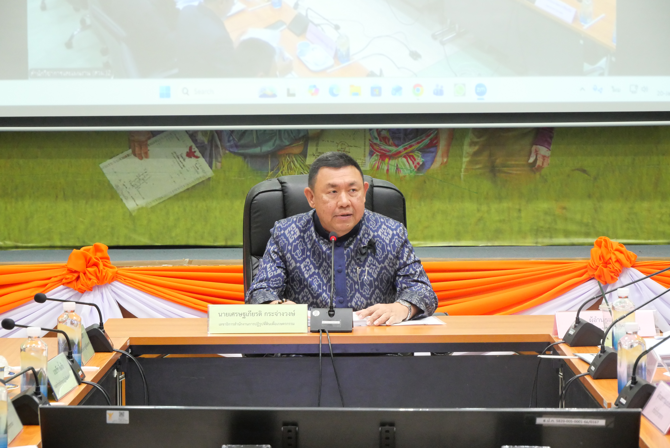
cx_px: 335
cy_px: 224
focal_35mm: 124
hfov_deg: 16.5
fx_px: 2309
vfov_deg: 11.1
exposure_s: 1/40
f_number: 5.6
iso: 3200
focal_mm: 60
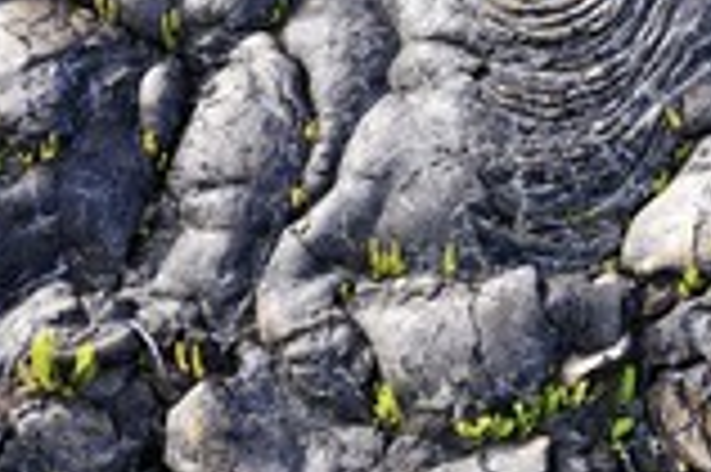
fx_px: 2880
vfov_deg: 9.3
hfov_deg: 14.0
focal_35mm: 146
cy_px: 67
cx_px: 554
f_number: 7.1
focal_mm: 55
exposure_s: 1/250
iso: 400
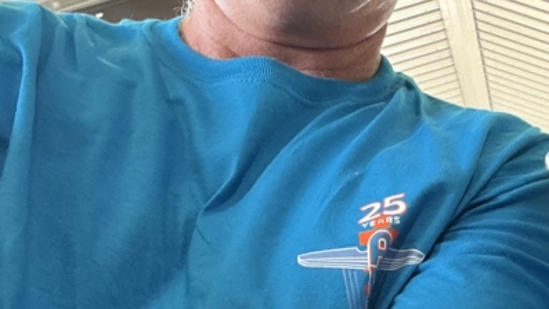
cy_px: 240
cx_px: 520
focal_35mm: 65
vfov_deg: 18.4
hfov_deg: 30.6
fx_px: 946
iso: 200
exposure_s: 1/60
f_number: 1.9
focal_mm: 2.69
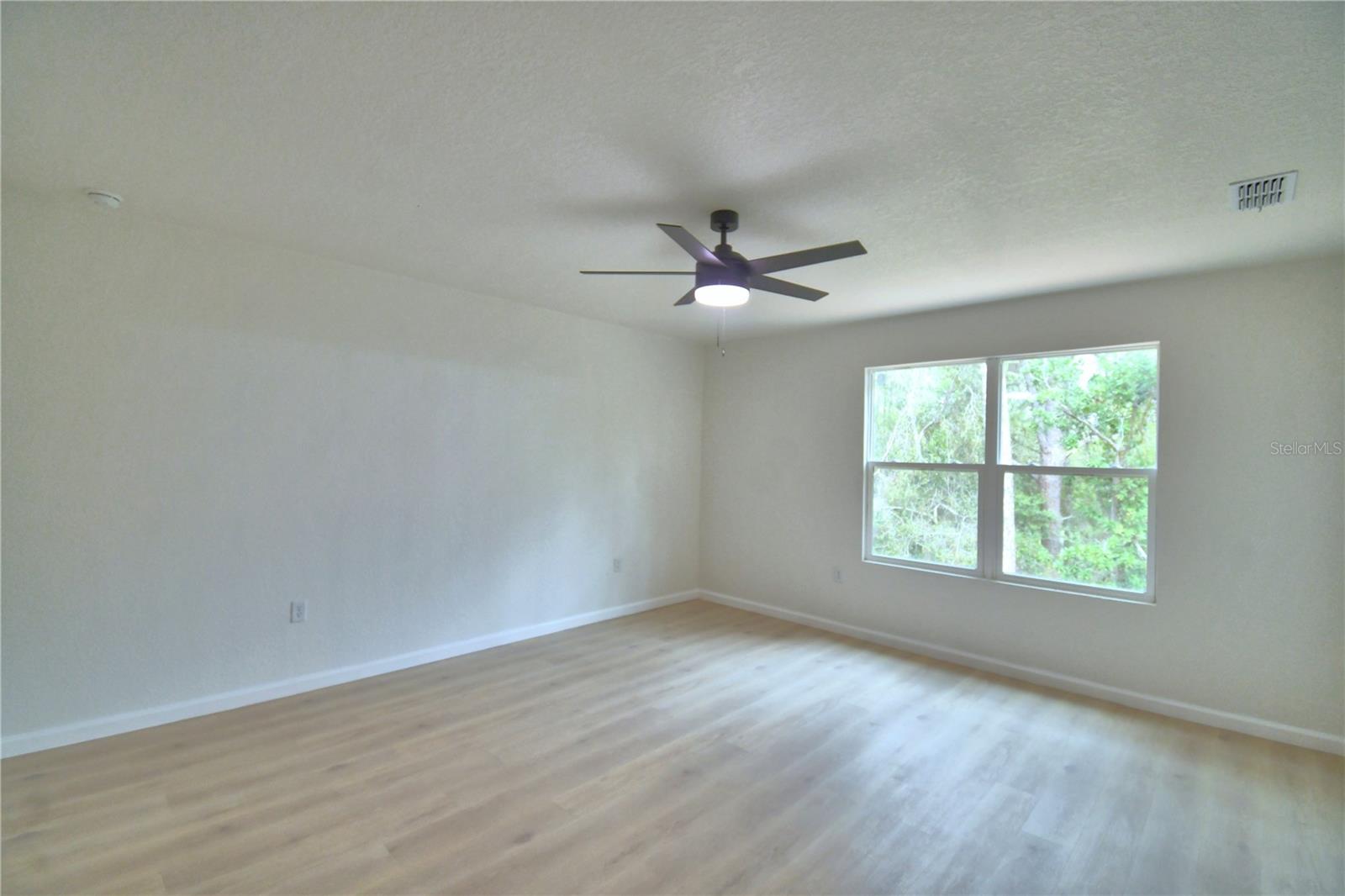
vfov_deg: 77.3
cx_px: 672
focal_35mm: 15
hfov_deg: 100.4
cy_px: 448
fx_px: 560
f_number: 4.5
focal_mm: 10
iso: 400
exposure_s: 1/125
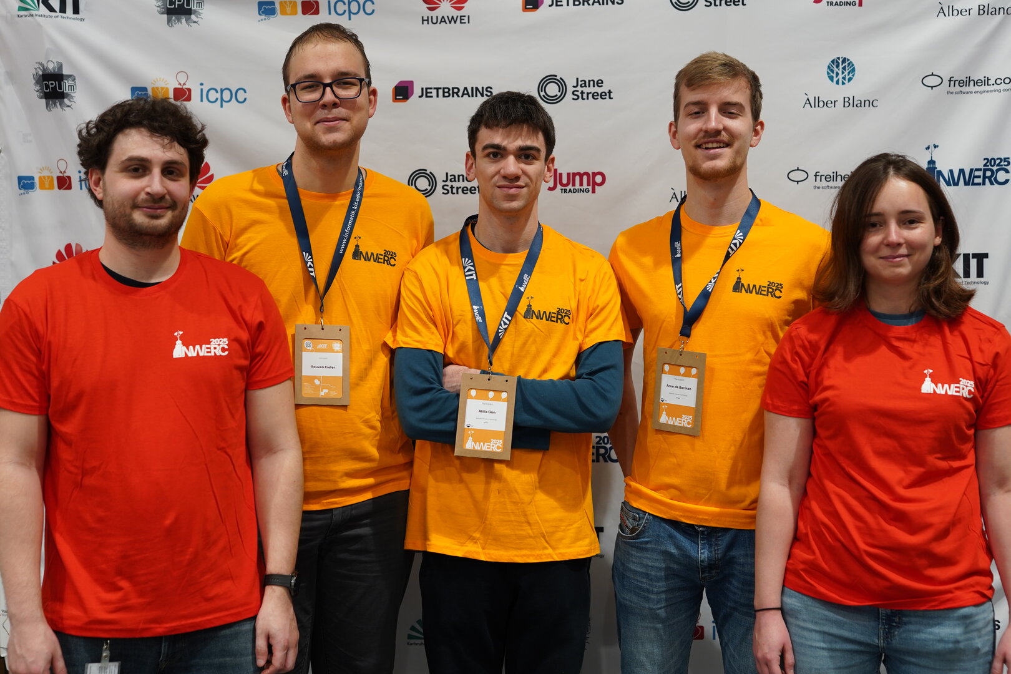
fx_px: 1404
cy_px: 337
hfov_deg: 39.6
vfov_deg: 27.0
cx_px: 506
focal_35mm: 50
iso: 640
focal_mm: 50
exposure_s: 1/50
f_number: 2.8
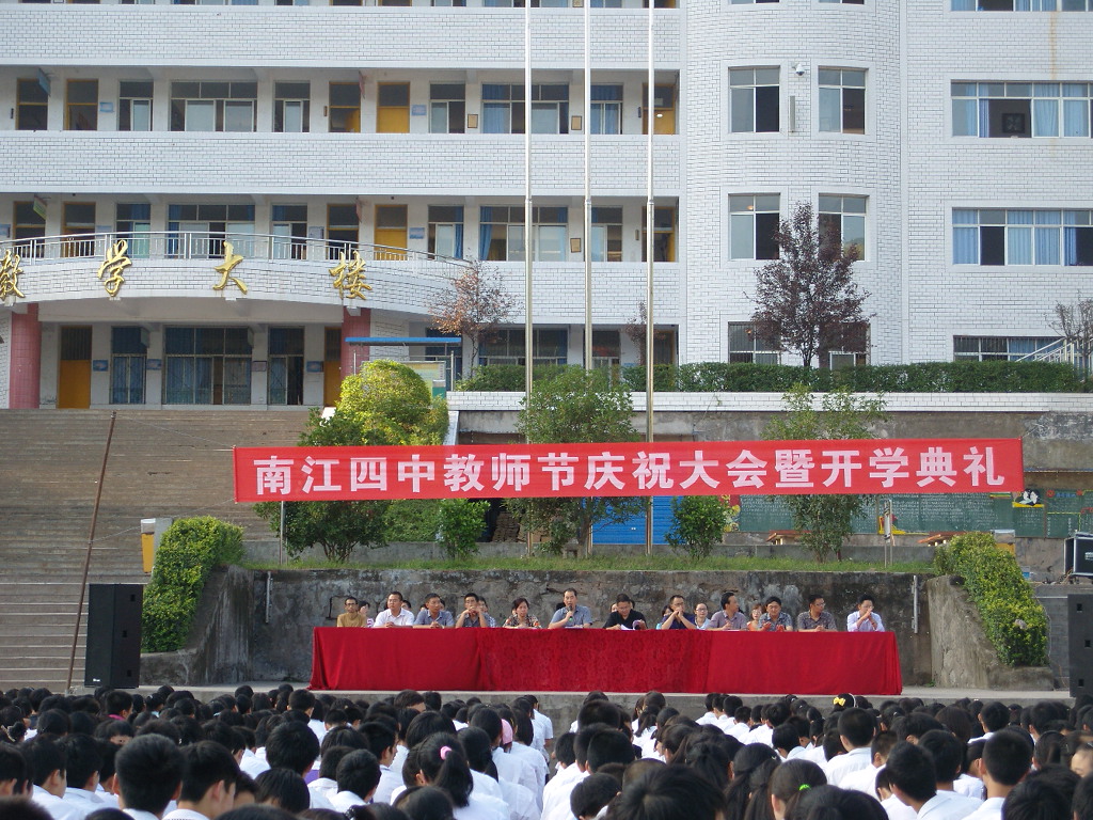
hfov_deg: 26.0
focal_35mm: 75
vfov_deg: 19.6
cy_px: 410
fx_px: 2368
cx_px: 546
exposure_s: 1/200
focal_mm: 15.3
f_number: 3.5
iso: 80
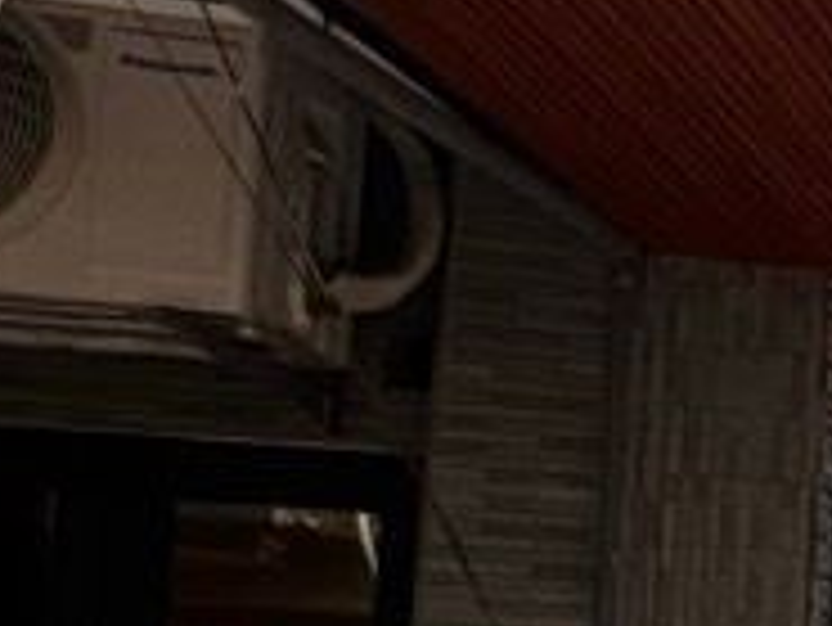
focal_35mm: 72
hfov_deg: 14.4
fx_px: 1732
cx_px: 2087
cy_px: 905
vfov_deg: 18.4
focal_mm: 1.57
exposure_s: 1/99
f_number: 1.8
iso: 100
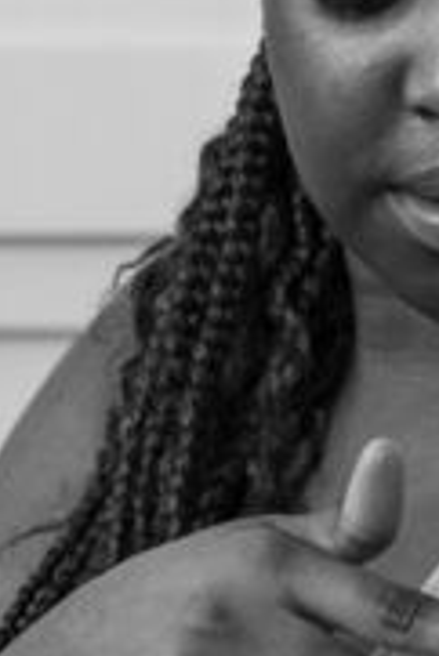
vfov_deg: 7.2
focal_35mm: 283
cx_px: 325
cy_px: 754
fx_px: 5166
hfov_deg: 4.9
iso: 800
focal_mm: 33
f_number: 2.2
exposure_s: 1/160
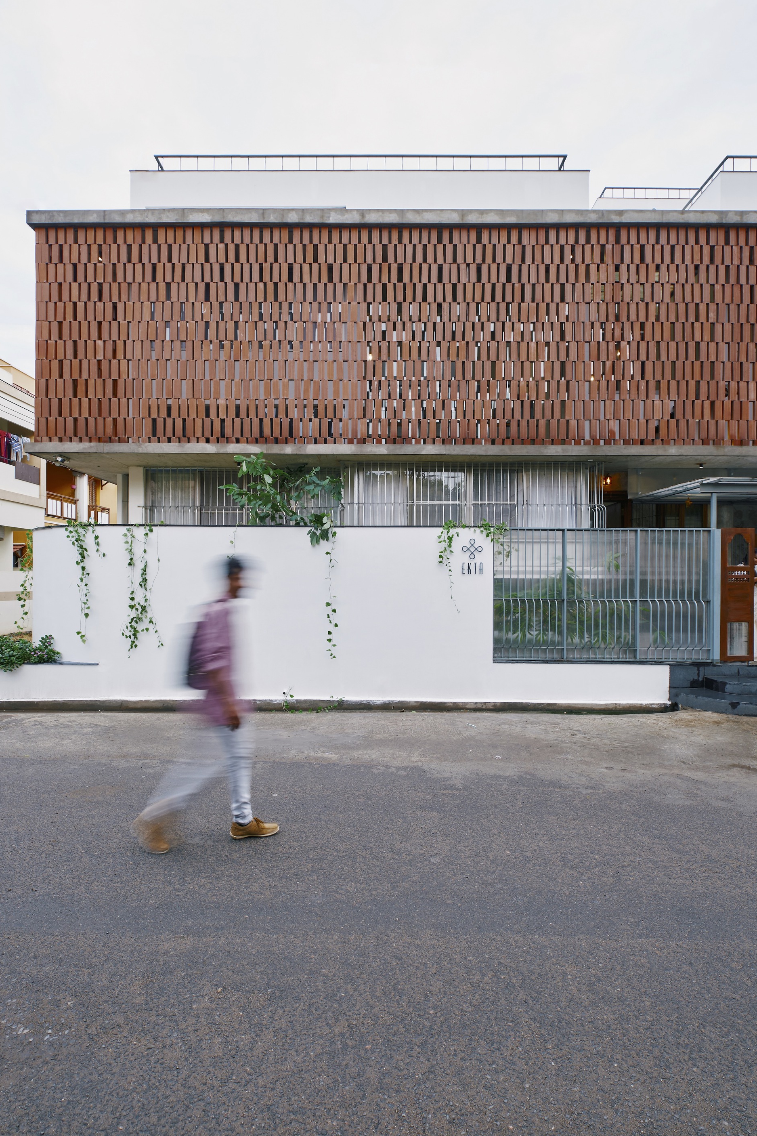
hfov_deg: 73.7
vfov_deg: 96.7
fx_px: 505
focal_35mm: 16
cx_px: 357
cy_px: 573
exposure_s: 1/7
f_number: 8
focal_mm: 10
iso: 160
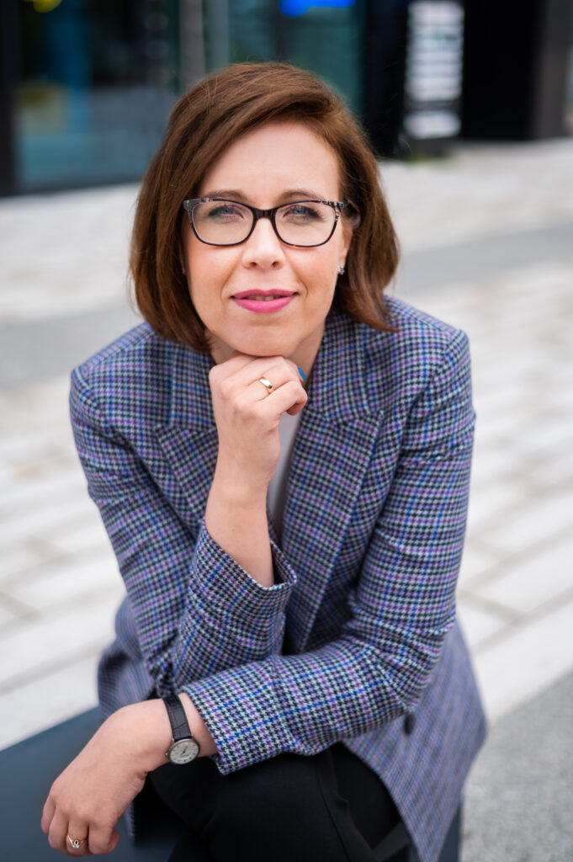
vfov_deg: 39.6
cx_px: 286
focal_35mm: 50
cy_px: 431
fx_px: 1196
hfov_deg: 26.9
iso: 320
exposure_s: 1/1600
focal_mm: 50
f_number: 2.2
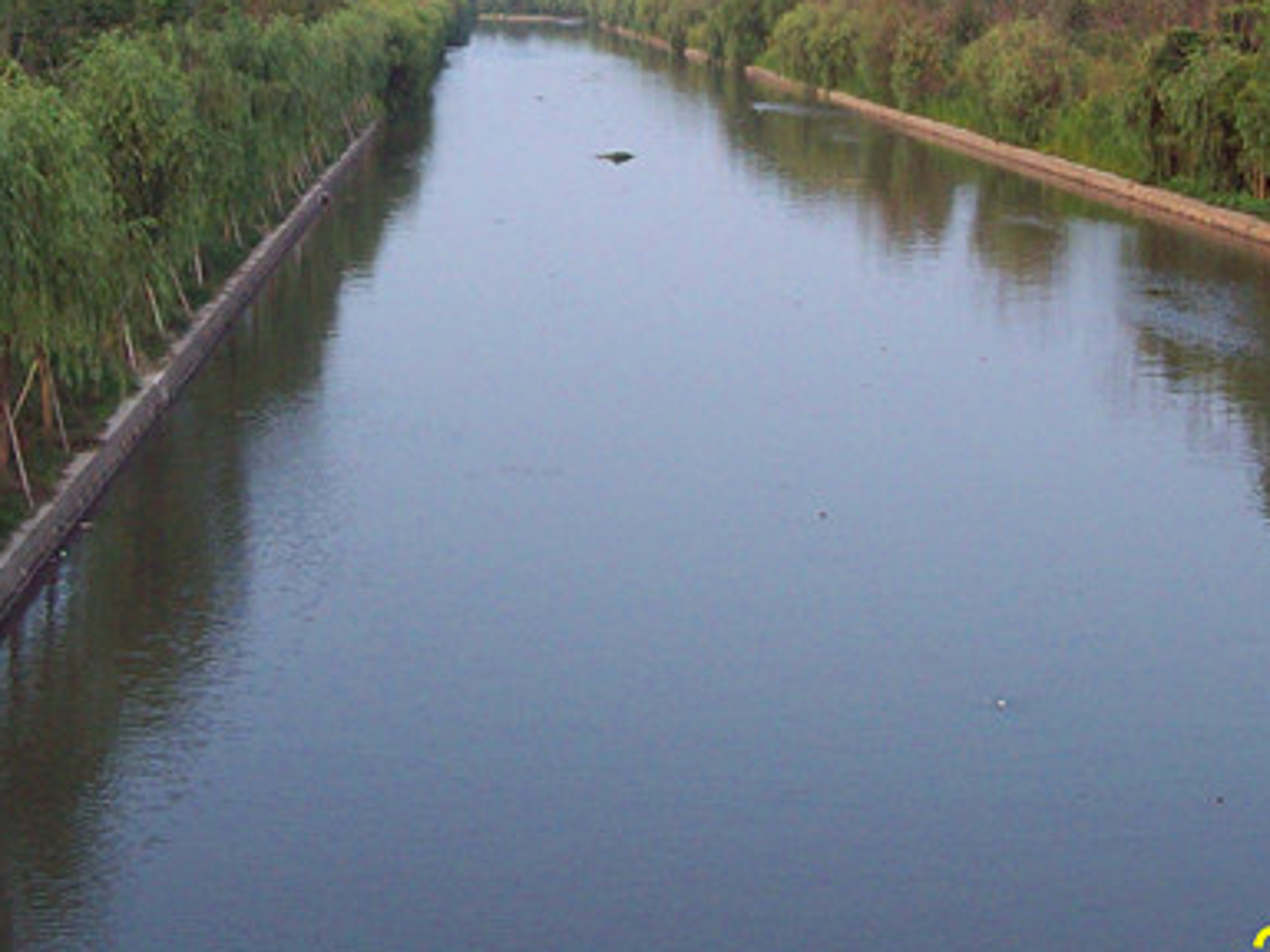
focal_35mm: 75
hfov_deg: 26.0
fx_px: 2752
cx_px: 542
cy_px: 212
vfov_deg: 19.5
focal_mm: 6
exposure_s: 1/374
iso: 80
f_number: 2.7
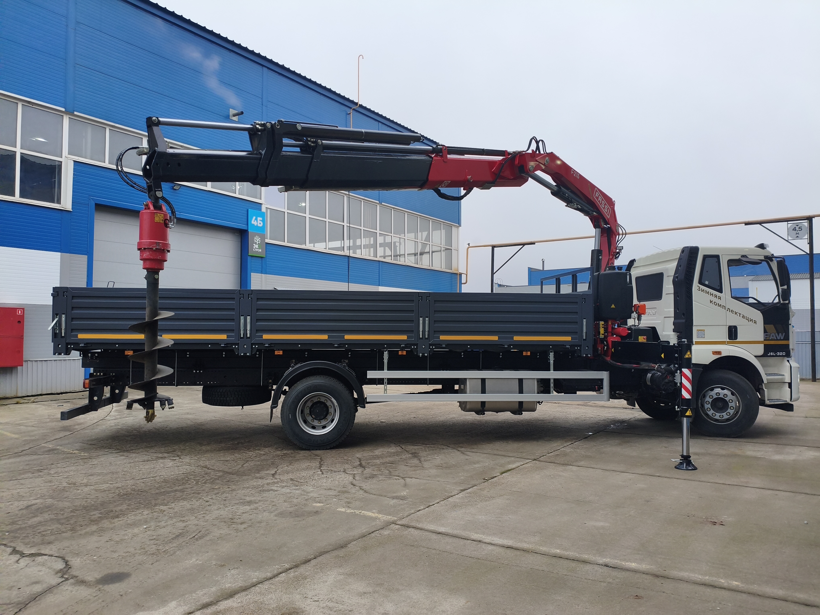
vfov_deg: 53.1
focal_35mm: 26
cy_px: 308
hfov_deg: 67.3
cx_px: 410
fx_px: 616
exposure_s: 1/800
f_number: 1.5
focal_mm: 4.94
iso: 250
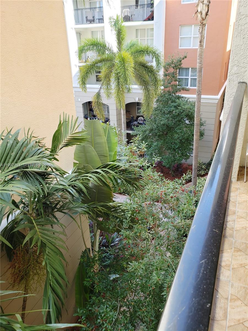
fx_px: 248
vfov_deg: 67.3
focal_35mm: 26
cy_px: 166
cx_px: 124
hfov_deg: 53.1
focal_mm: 4.3
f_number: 2.4
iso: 50
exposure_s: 1/63
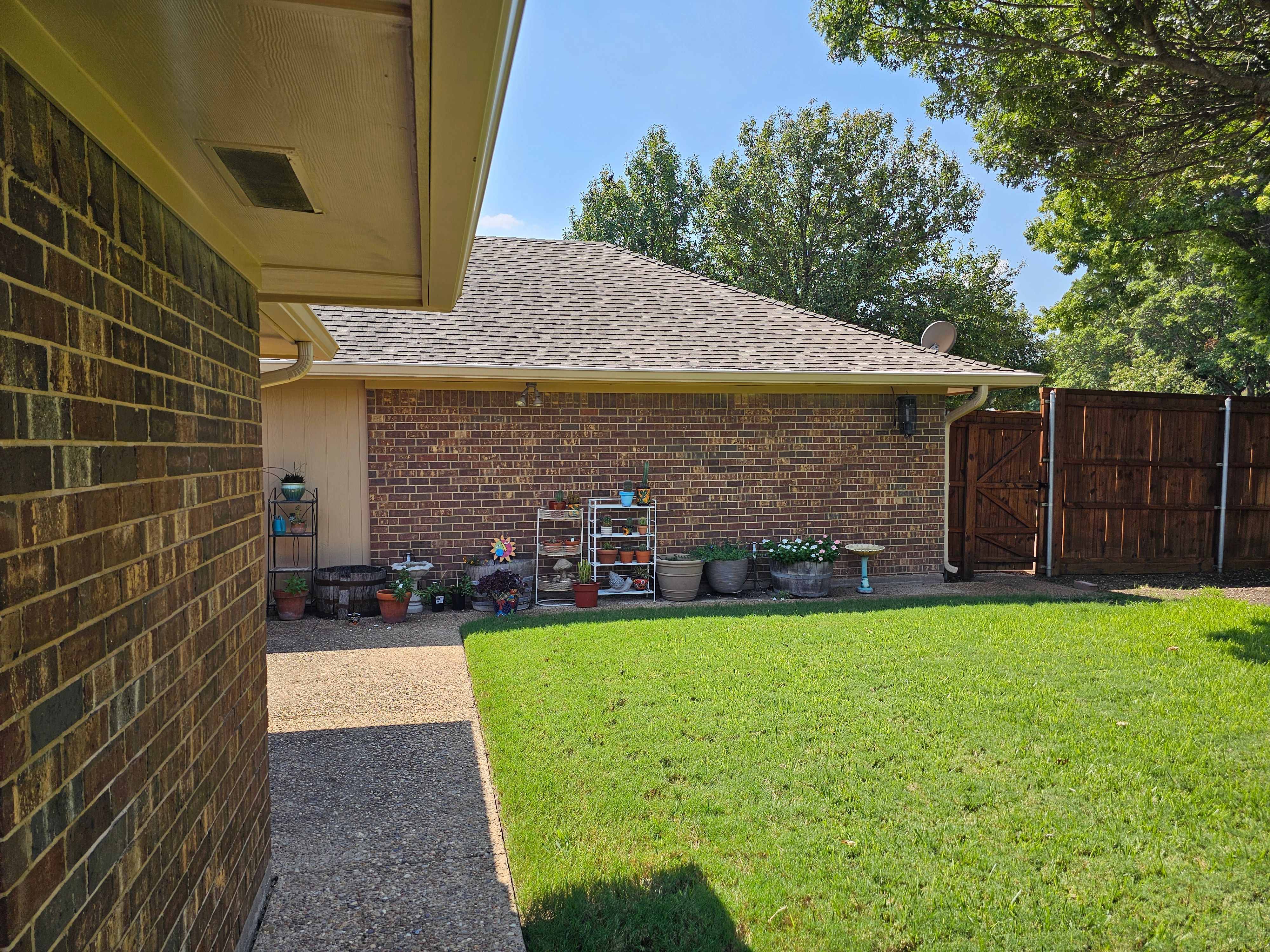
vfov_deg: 58.9
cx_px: 635
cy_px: 476
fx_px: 844
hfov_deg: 73.9
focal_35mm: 23
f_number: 1.7
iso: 10
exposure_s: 1/388
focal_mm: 6.3
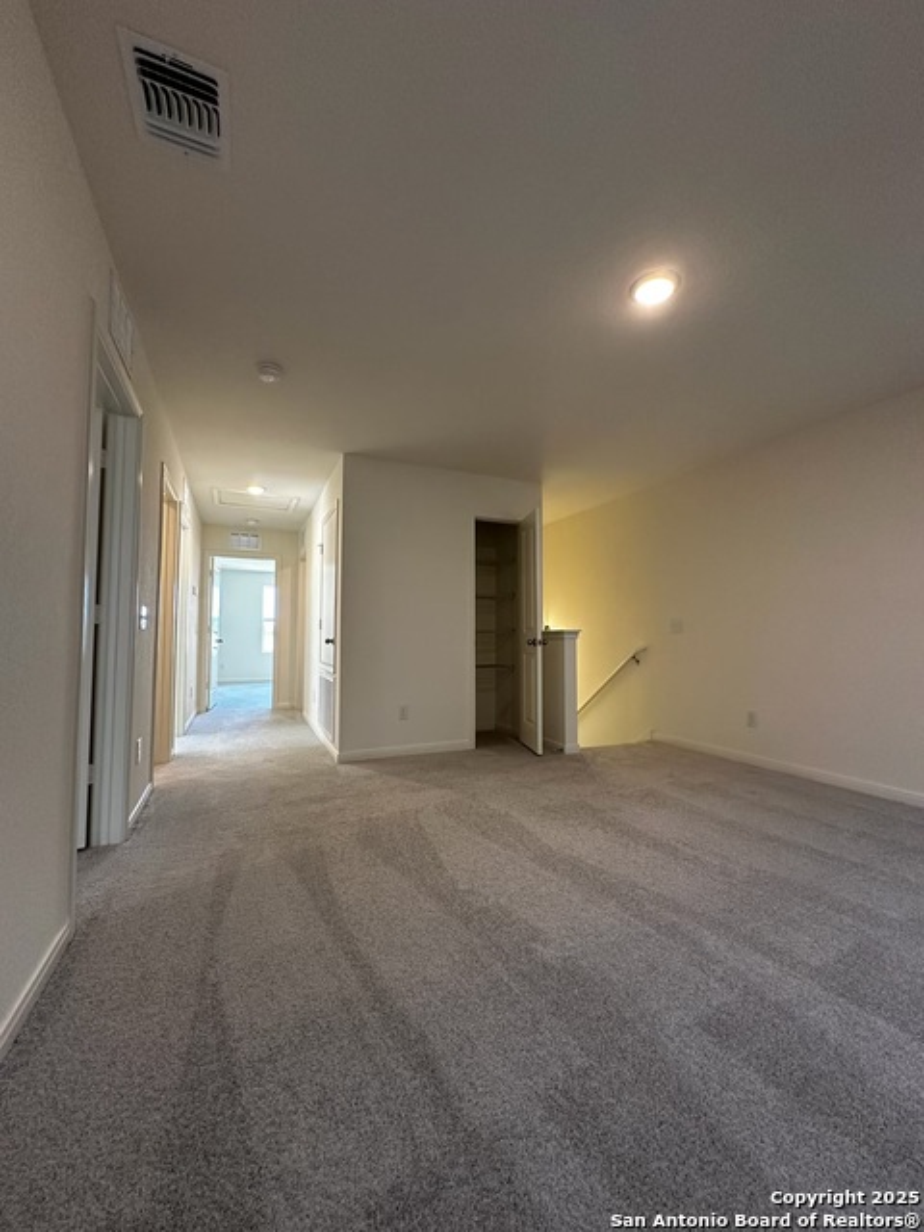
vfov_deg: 102.1
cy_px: 616
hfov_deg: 85.7
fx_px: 498
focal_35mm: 14
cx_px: 462
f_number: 2.2
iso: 320
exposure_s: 1/120
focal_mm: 2.22
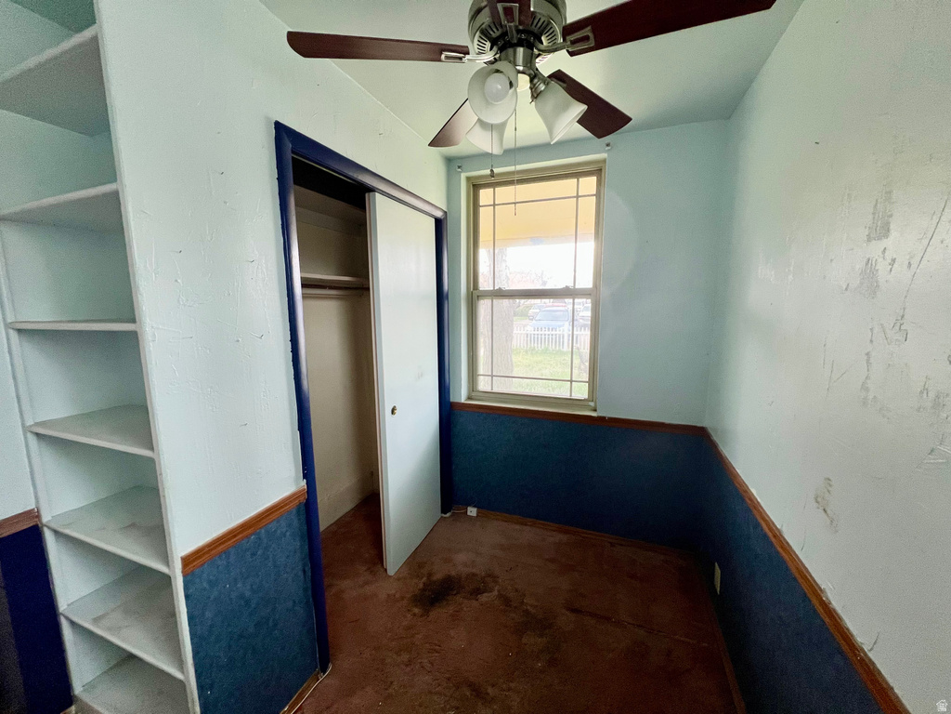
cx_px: 476
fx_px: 357
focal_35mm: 13
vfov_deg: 89.9
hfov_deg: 106.2
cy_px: 357
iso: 160
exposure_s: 1/99
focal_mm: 1.57
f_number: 1.8
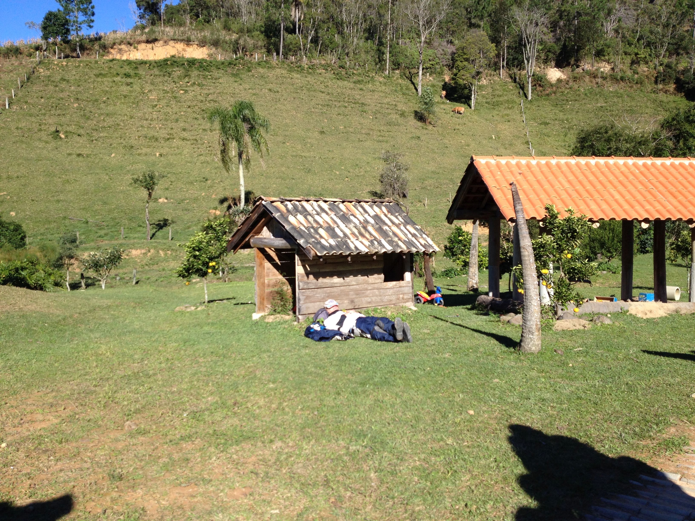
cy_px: 260
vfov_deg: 40.7
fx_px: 703
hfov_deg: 52.6
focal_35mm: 35
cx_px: 348
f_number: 2.4
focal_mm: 4.28
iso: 50
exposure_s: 1/1151
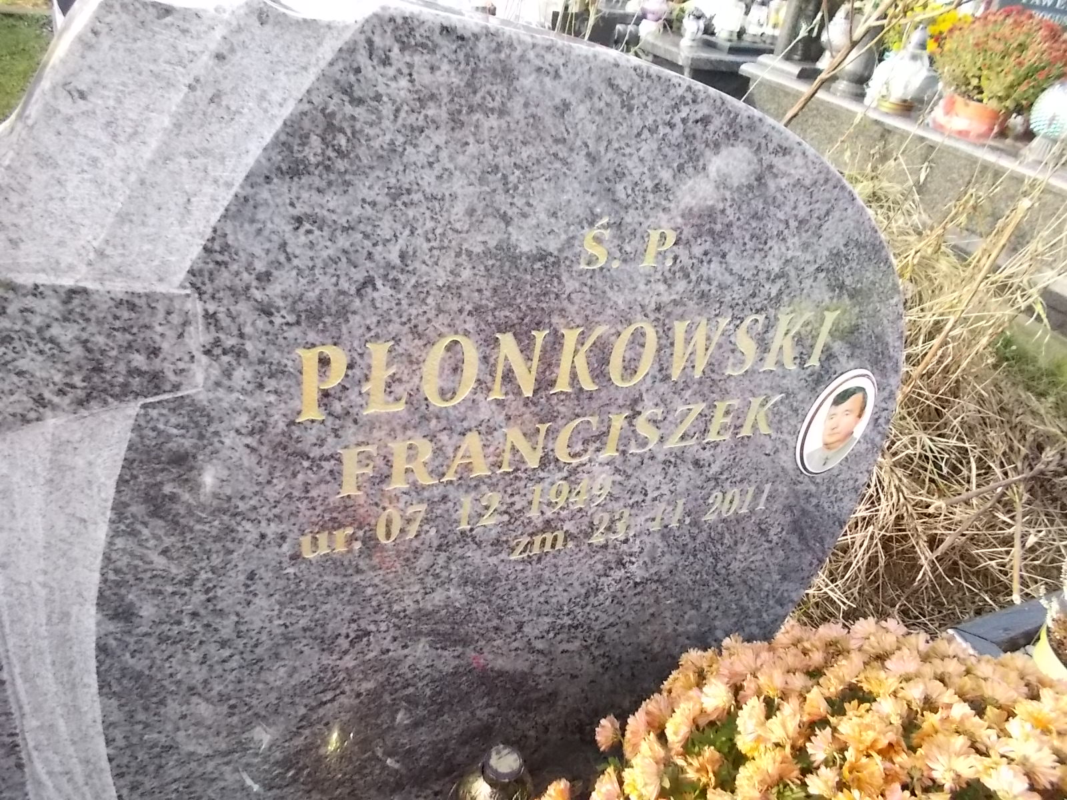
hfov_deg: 67.3
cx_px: 534
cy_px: 400
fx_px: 801
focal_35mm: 26
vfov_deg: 53.1
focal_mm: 4.6
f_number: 3.2
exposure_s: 1/400
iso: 400
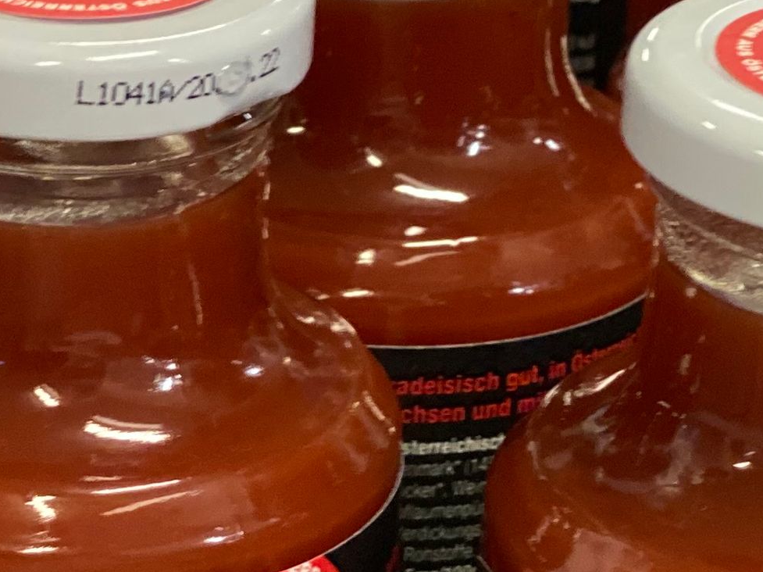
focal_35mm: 213
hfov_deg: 9.3
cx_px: 321
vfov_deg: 6.9
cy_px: 620
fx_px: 4693
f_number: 2
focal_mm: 6
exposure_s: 1/33
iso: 250
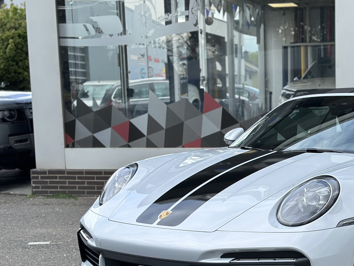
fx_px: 818
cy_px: 215
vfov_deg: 18.3
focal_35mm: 80
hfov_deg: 24.1
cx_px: 282
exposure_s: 1/1880
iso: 80
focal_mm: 6.86
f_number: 1.78
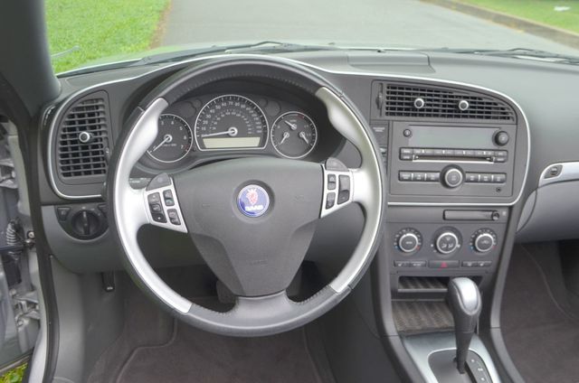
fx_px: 578
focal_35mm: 36
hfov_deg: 53.2
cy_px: 192
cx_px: 290
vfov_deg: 36.7
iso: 200
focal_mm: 24
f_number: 5.6
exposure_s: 1/125
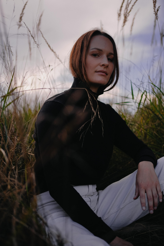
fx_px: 253
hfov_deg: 35.9
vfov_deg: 51.9
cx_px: 85
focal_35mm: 37
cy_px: 121
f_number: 1.8
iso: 250
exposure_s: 1/6400
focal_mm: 35
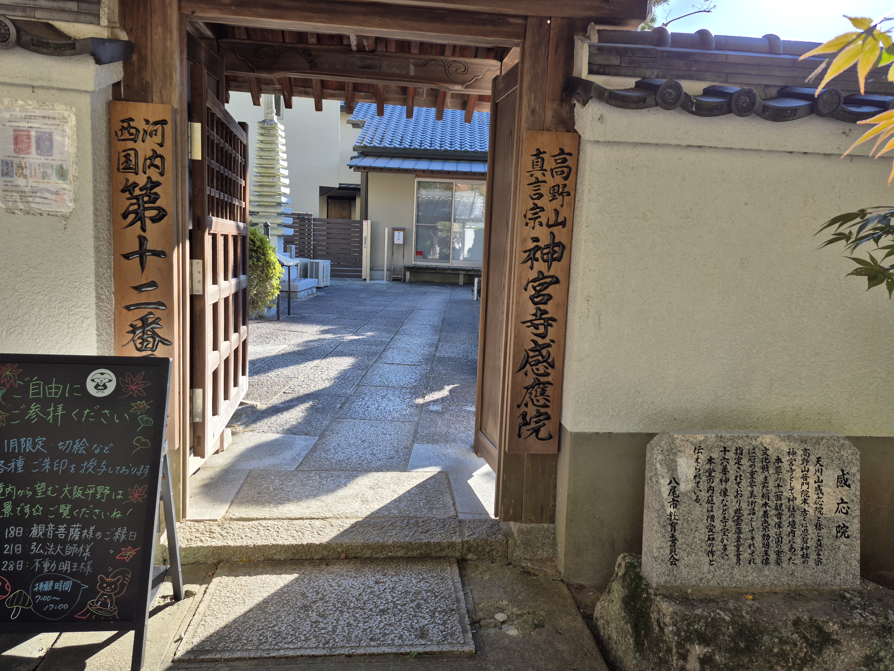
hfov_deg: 71.6
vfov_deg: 56.8
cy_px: 325
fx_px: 620
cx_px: 436
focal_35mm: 24
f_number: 1.8
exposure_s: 1/428
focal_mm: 5.4
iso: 25
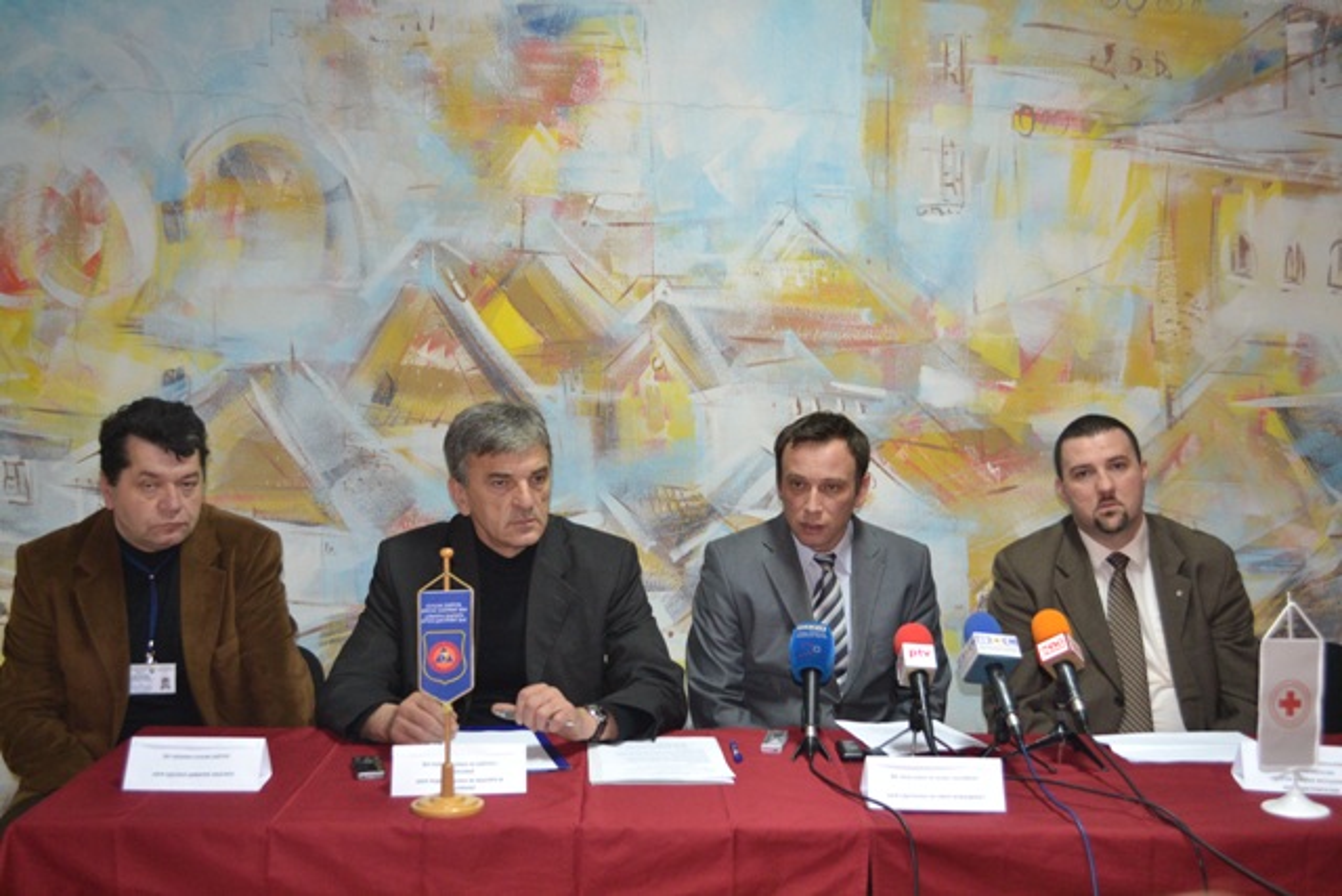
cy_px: 448
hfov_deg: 46.4
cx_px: 671
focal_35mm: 42
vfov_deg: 31.9
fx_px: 1566
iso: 2000
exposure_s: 1/60
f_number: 4.5
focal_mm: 28
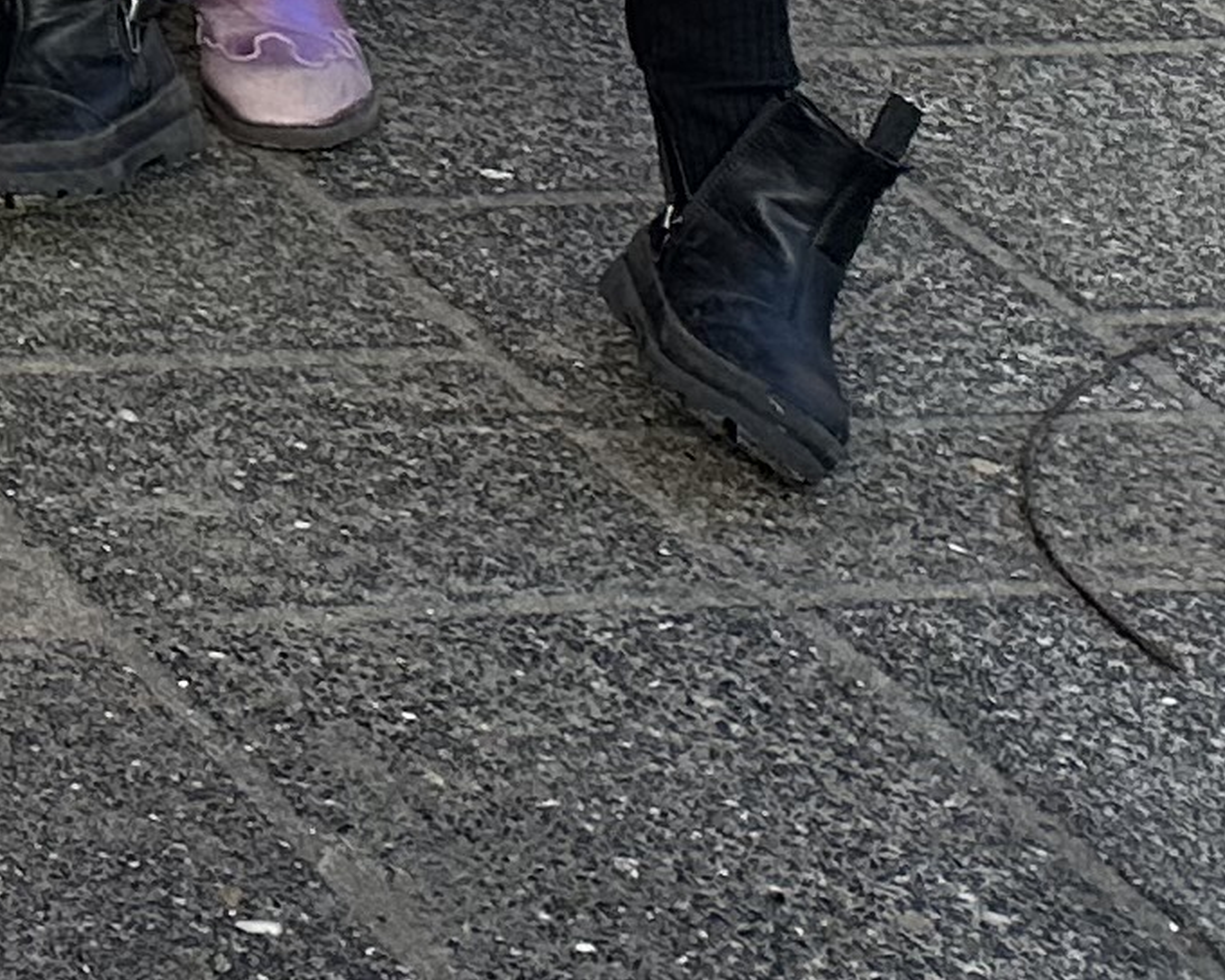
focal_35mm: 139
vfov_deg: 9.5
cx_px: -2261
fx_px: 5039
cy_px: -1567
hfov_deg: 10.5
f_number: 1.78
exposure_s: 1/1198
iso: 80
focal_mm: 6.86
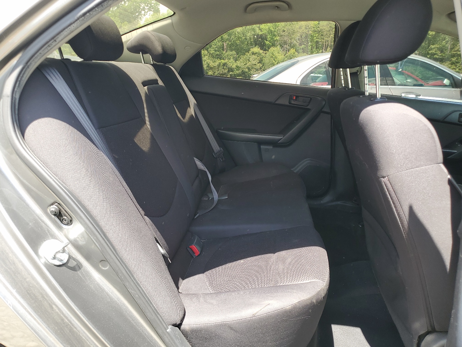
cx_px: 231
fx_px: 347
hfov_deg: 67.3
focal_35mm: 26
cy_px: 174
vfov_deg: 53.1
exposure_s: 1/222
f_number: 1.5
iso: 50
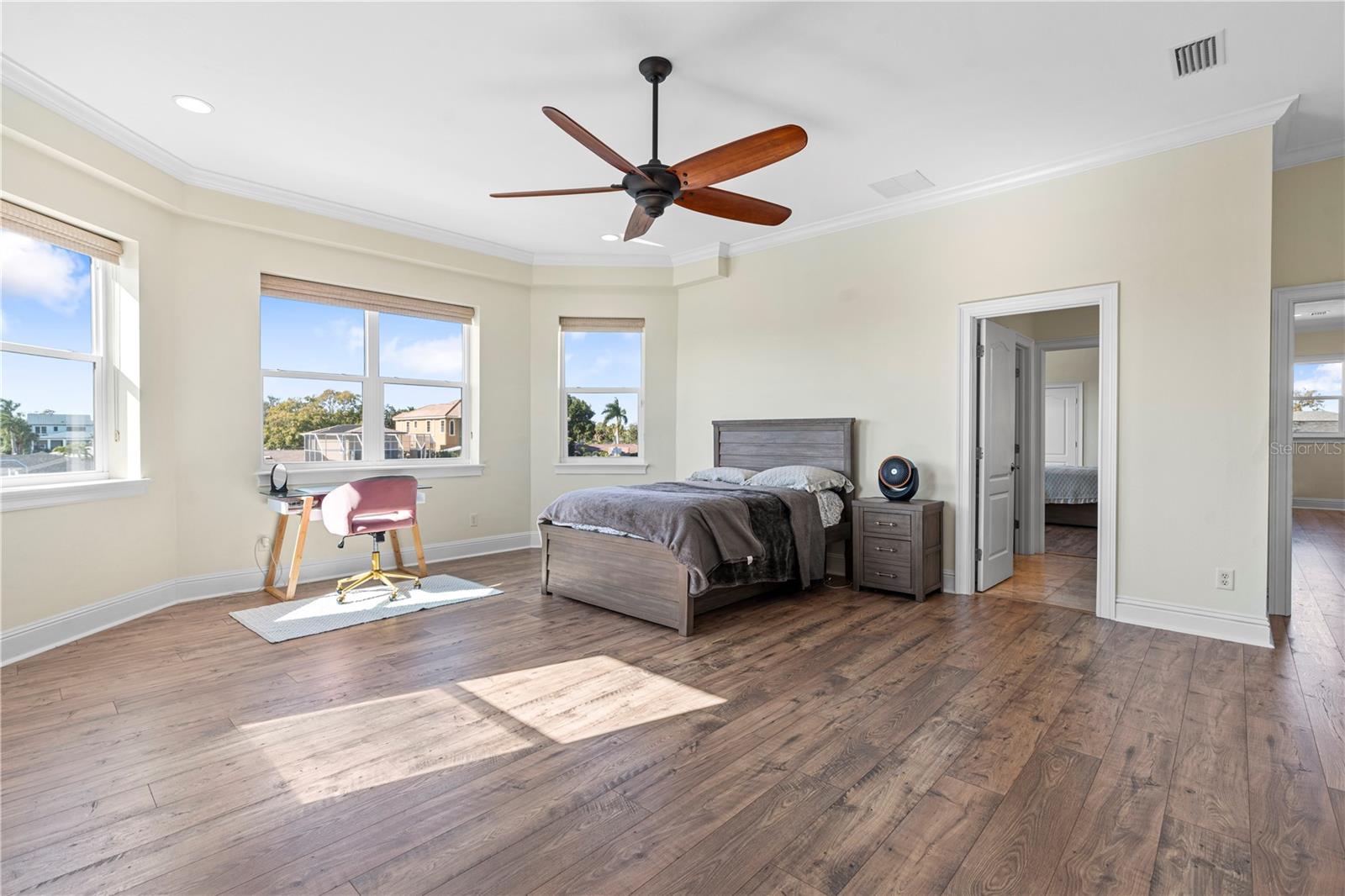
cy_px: 448
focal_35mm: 16
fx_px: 598
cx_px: 672
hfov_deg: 96.7
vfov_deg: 73.7
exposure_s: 1/13
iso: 250
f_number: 8
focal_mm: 16
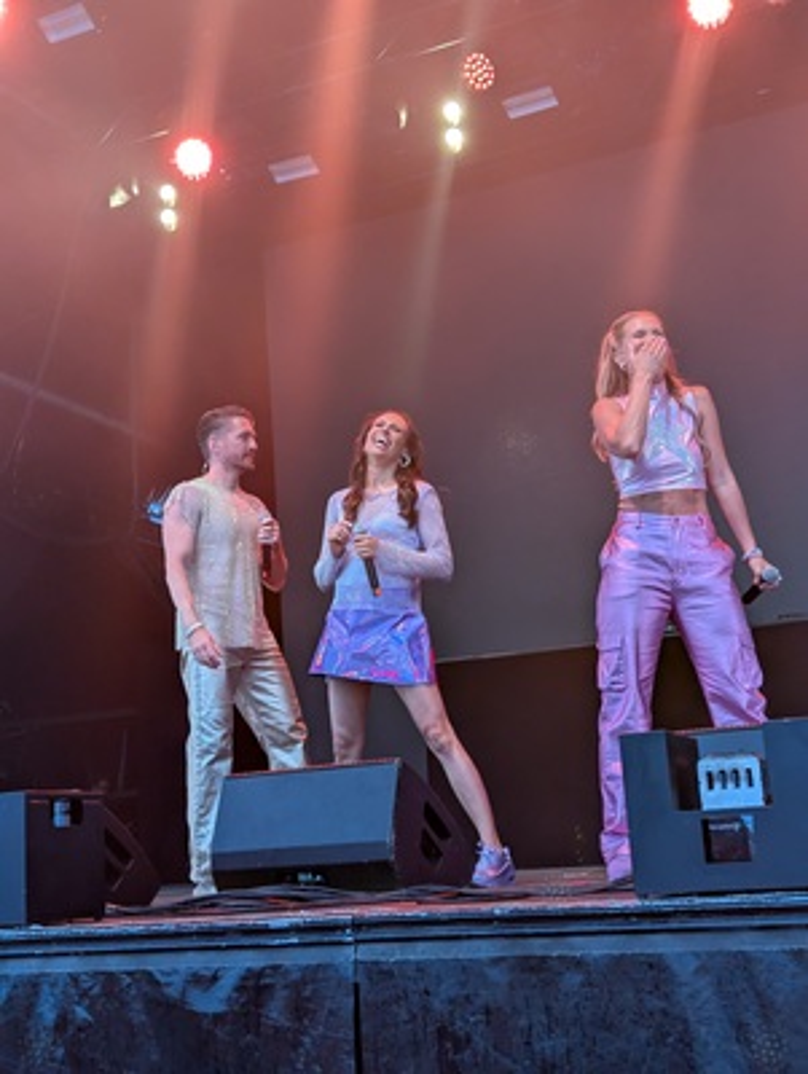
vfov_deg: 39.6
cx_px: 404
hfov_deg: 30.3
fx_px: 1491
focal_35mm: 48
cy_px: 537
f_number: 1.85
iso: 213
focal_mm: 6.81
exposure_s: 1/299
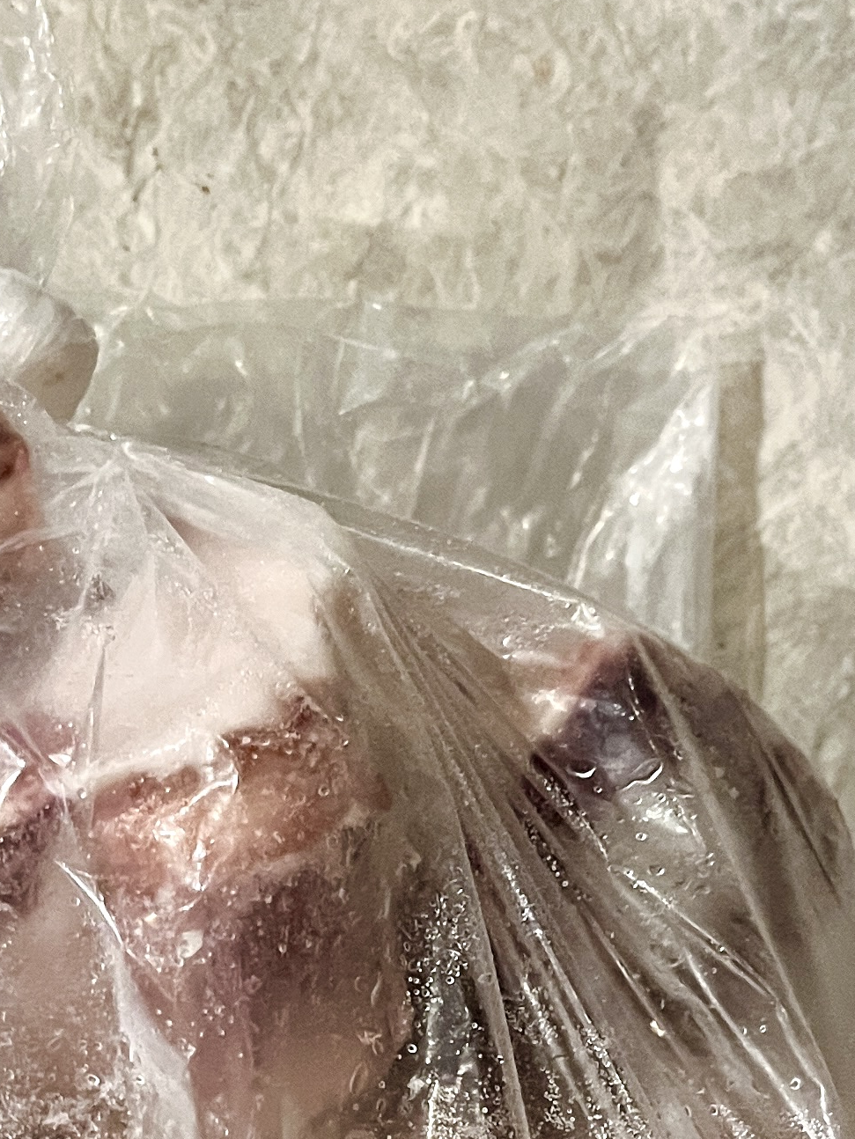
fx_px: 2667
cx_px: 80
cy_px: 1117
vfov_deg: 23.2
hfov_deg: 17.9
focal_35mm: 81
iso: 320
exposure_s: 1/50
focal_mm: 5.1
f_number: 1.6
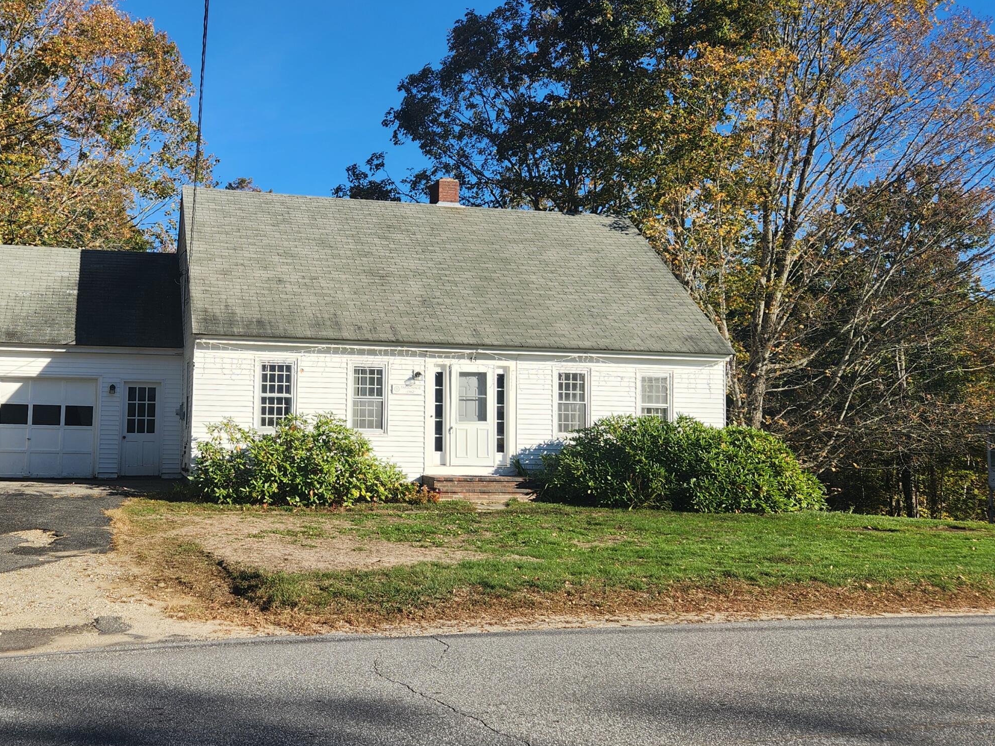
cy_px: 348
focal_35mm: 35
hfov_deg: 51.7
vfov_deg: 40.7
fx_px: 1006
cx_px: 336
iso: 20
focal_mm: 5.4
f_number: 1.8
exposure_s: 1/1399
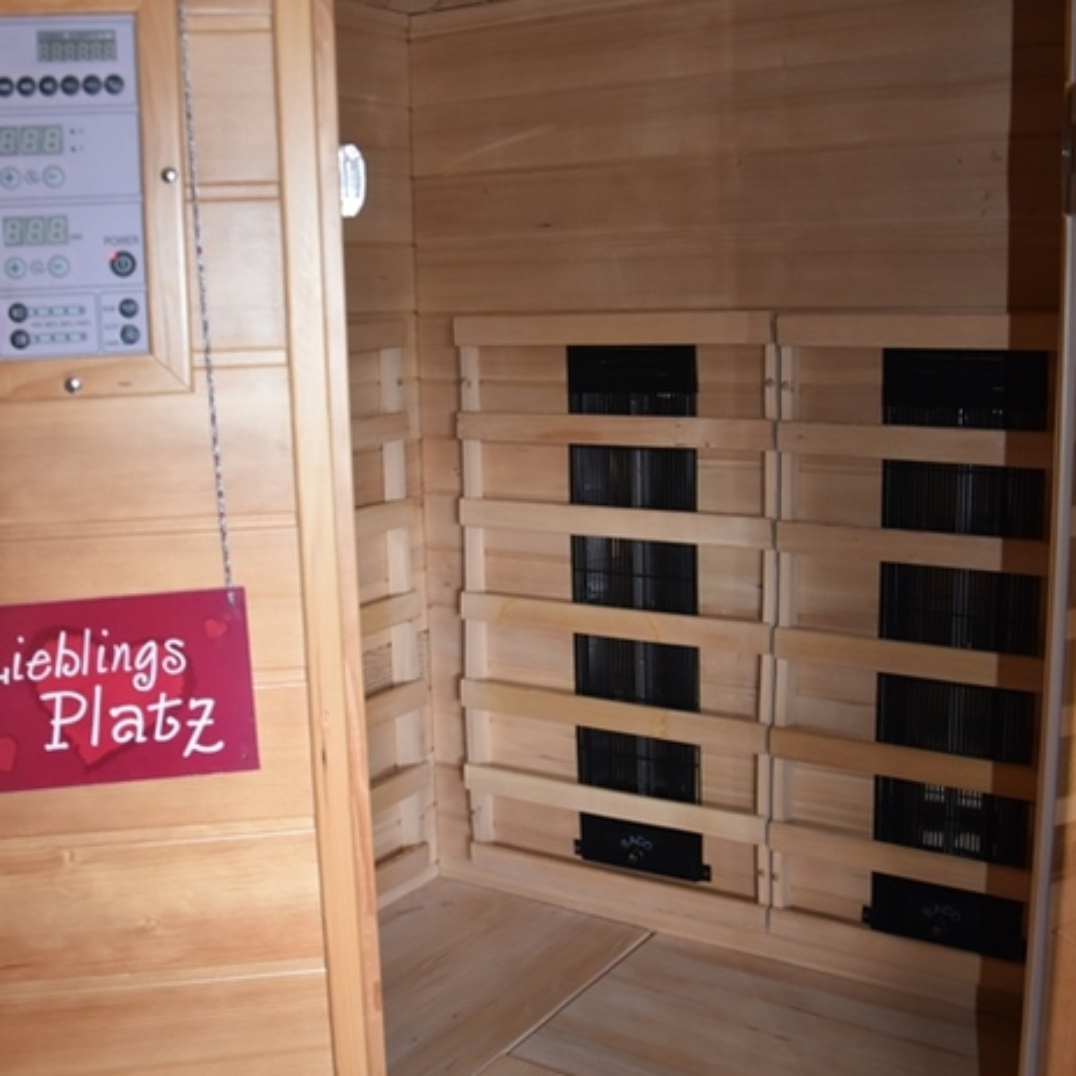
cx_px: 529
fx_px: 1336
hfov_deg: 43.9
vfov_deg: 43.8
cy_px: 515
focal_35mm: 38
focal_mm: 18
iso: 900
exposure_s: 1/60
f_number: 3.5
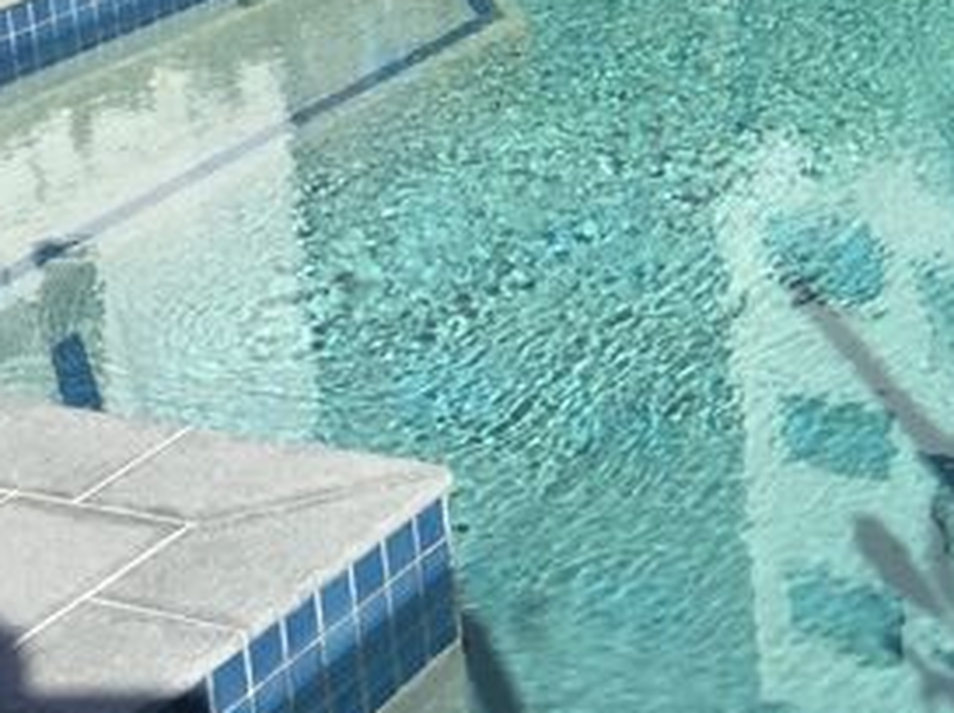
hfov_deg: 20.9
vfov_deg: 15.6
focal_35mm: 91
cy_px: -143
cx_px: 940
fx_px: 2505
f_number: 2.4
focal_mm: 3.3
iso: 25
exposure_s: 1/652
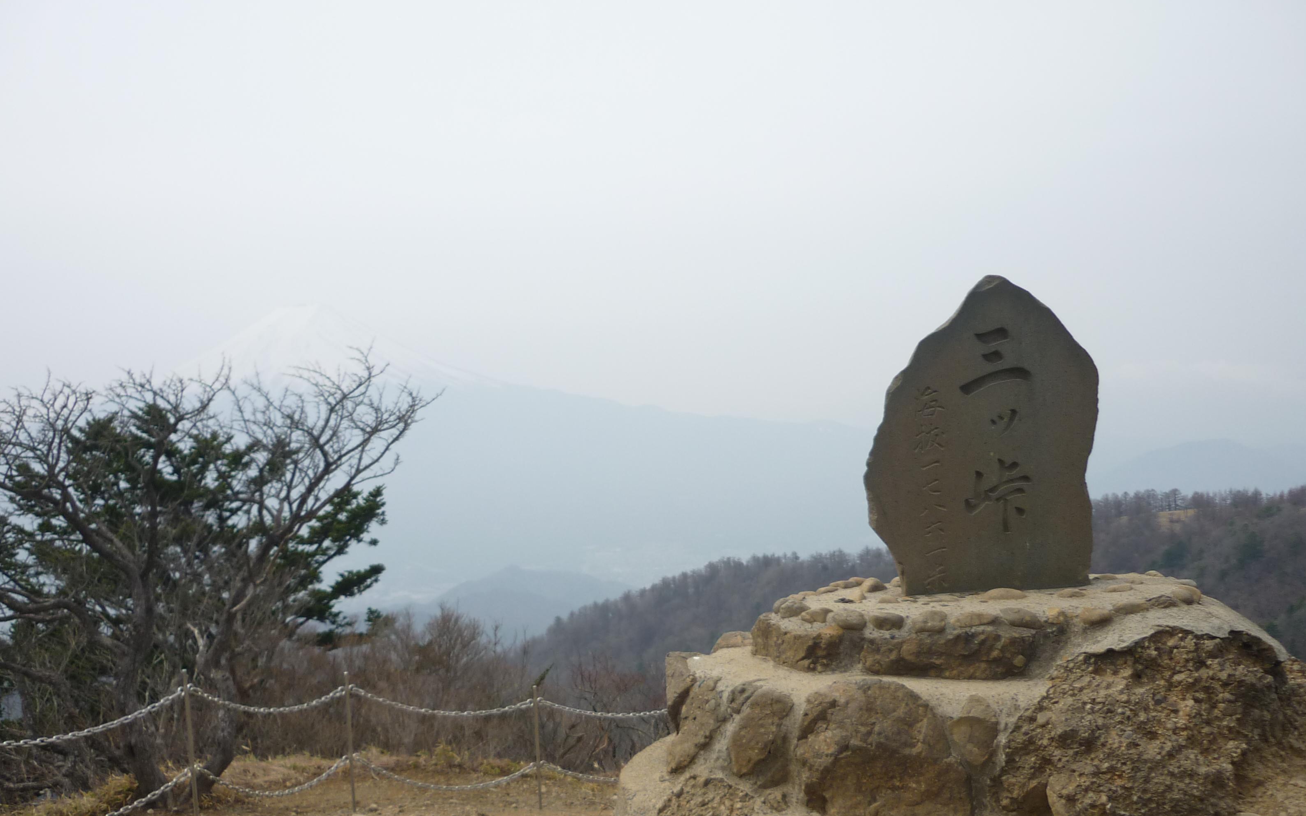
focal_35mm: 36
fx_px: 1281
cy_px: 501
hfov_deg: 54.0
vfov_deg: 35.2
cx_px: 665
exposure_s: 1/200
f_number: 8
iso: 80
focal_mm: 5.5
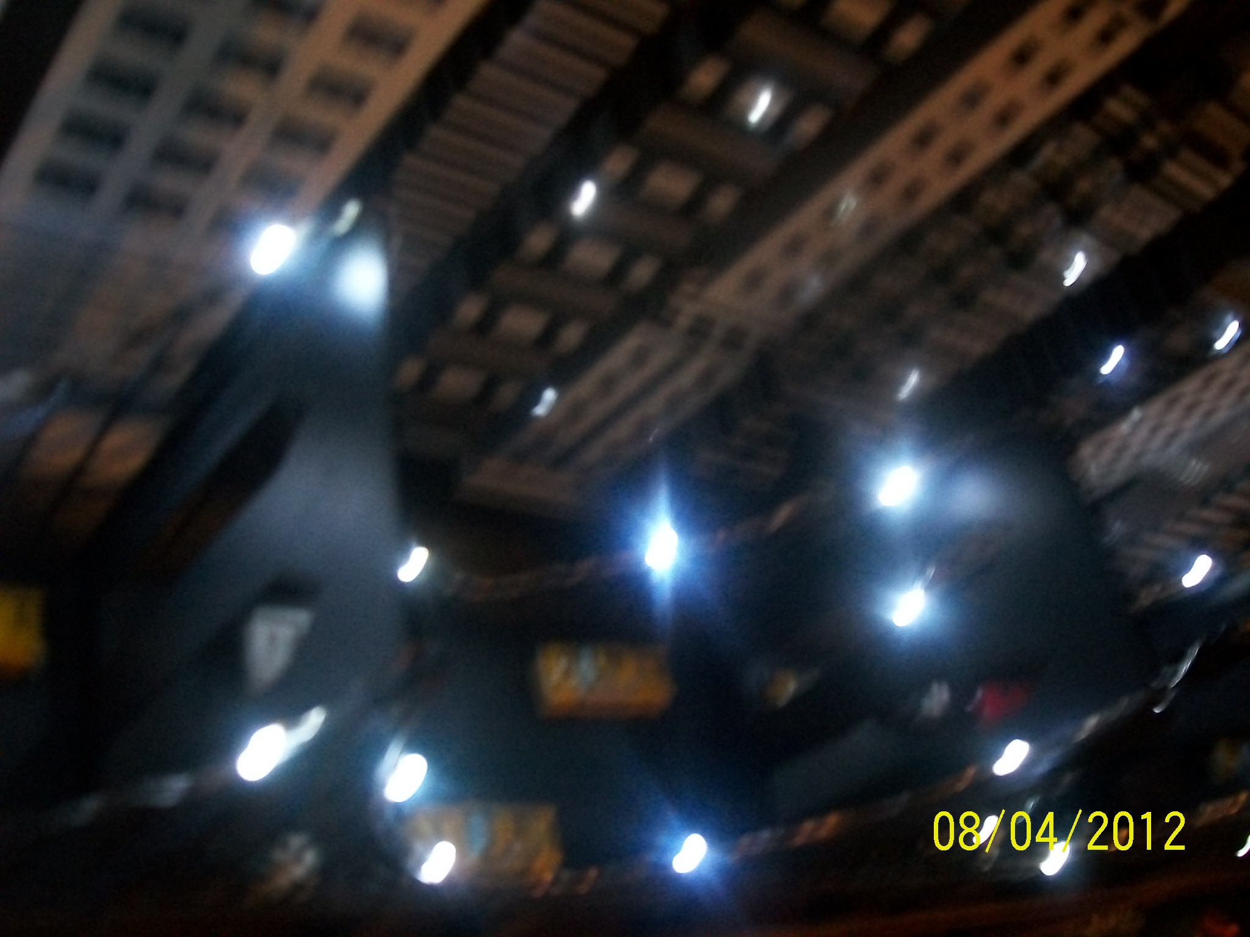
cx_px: 625
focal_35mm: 36
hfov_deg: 51.4
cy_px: 468
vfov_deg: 39.7
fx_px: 1300
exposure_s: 1/8
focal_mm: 6
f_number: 2.7
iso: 240
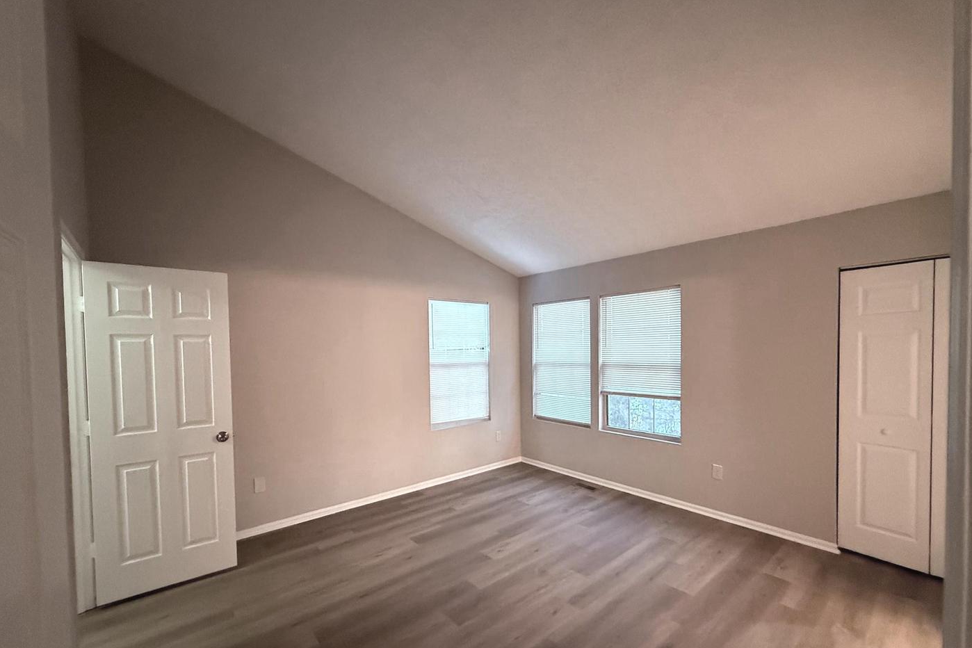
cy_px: 361
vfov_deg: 77.0
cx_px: 489
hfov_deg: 100.4
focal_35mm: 15
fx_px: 405
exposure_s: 1/60
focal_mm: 2.22
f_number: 2.2
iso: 640
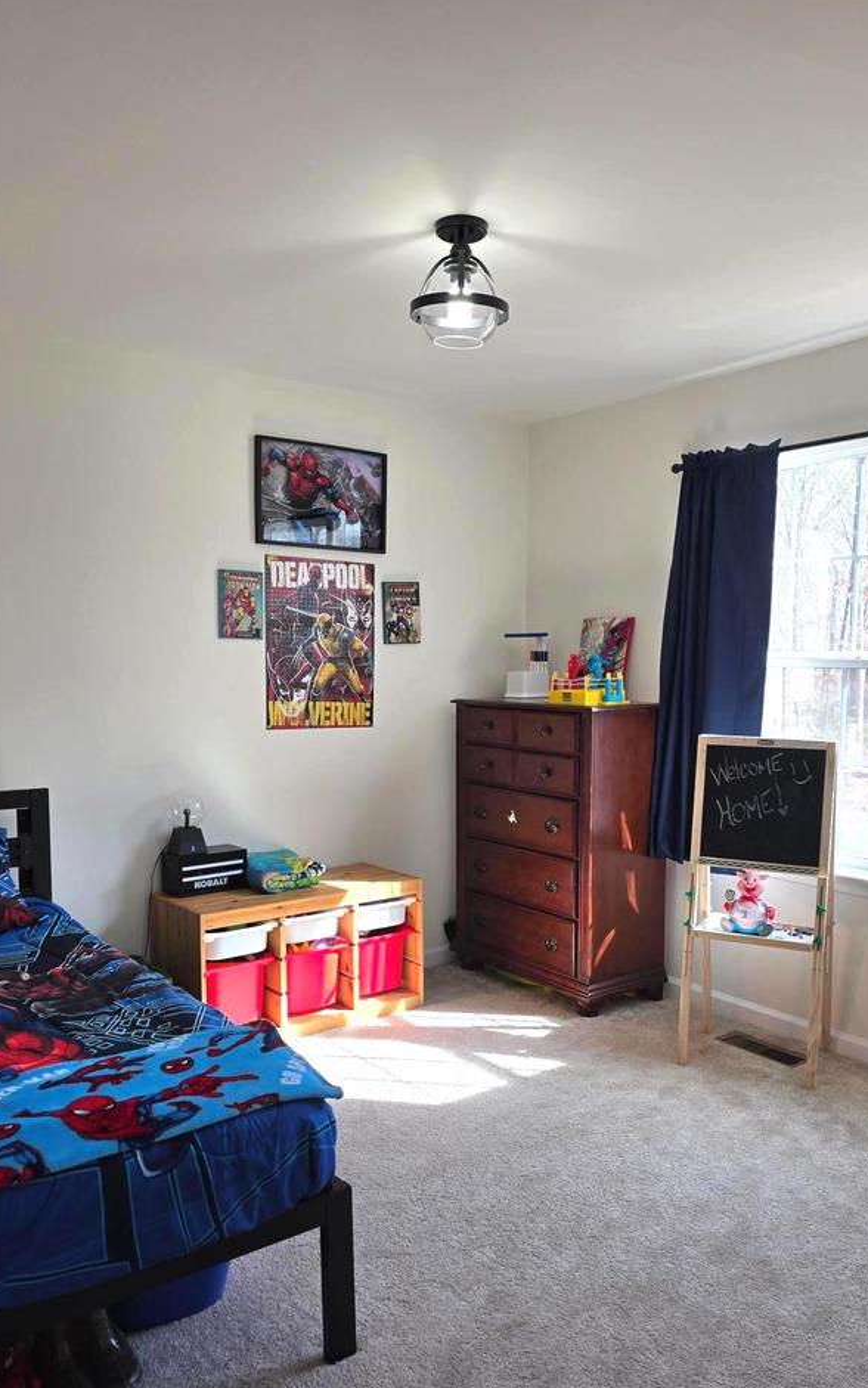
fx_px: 1059
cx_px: 446
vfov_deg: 66.3
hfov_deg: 44.6
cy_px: 768
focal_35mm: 28
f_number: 1.7
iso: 32
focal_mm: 6.3
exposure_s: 1/120
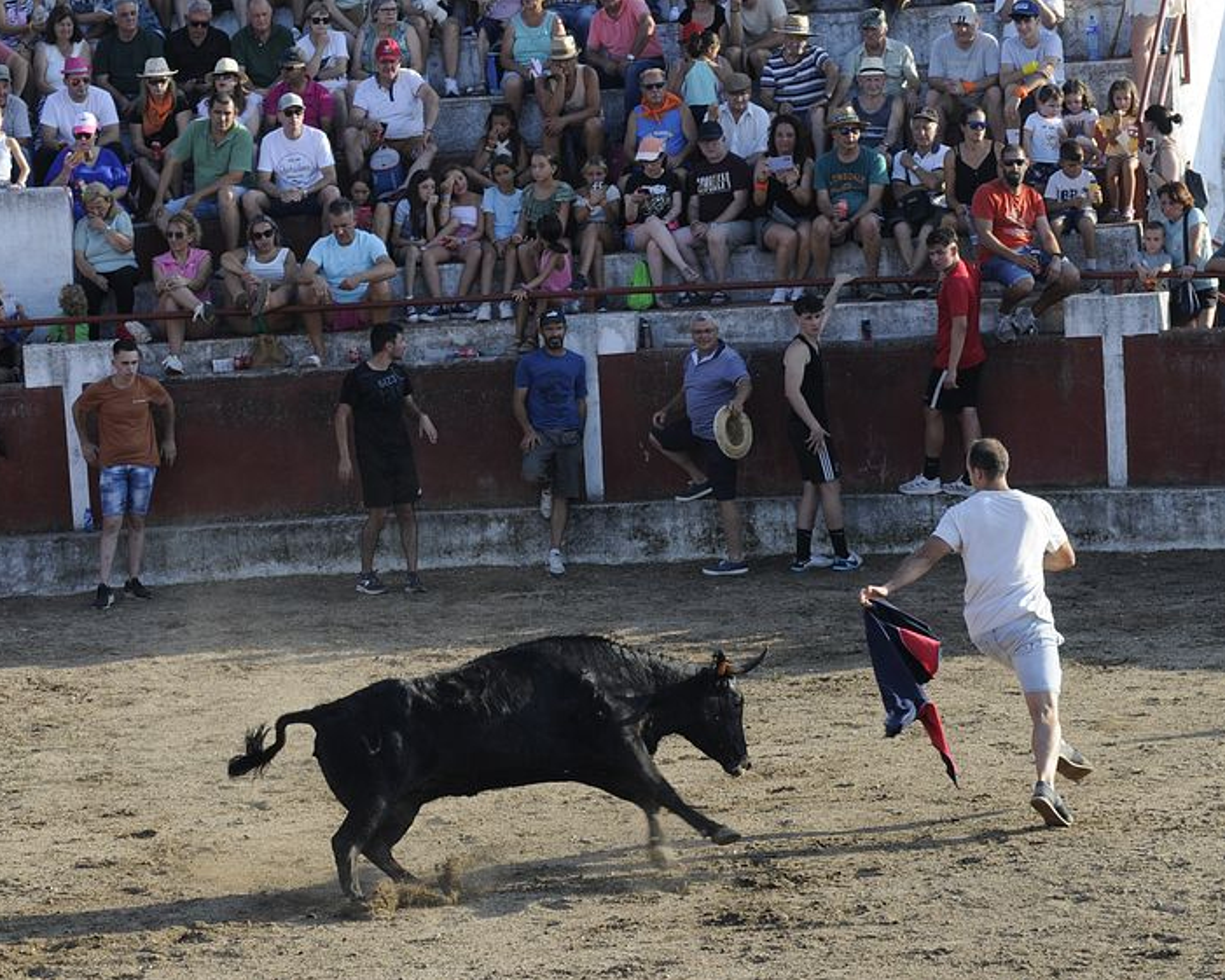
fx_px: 4823
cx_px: 734
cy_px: 492
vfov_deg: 11.6
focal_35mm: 133
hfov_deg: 14.5
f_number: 5.6
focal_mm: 78
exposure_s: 1/320
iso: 250
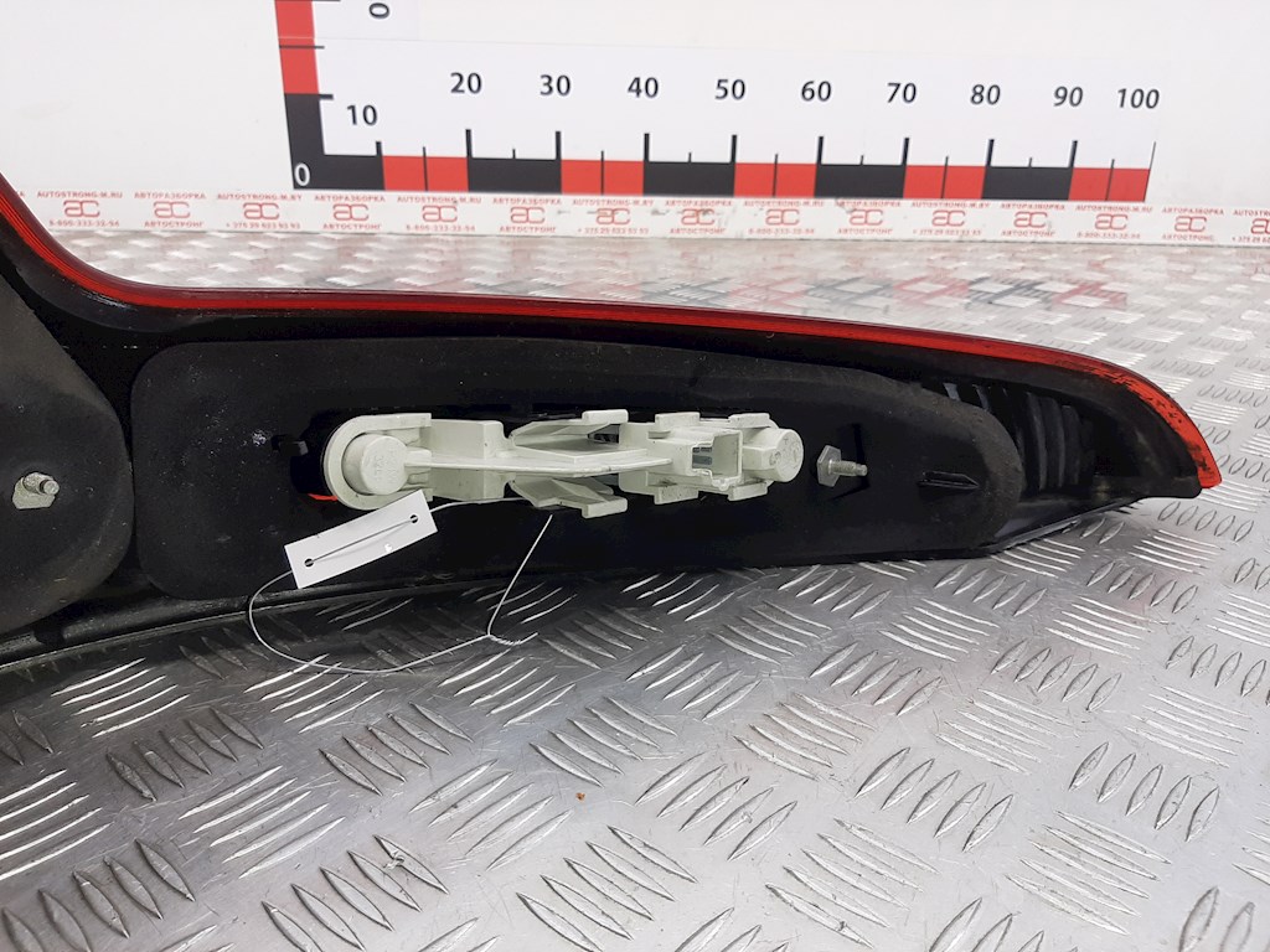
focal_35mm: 26
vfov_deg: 53.1
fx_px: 954
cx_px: 635
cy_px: 476
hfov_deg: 67.3
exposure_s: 1/241
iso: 40
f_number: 1.7
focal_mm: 3.93
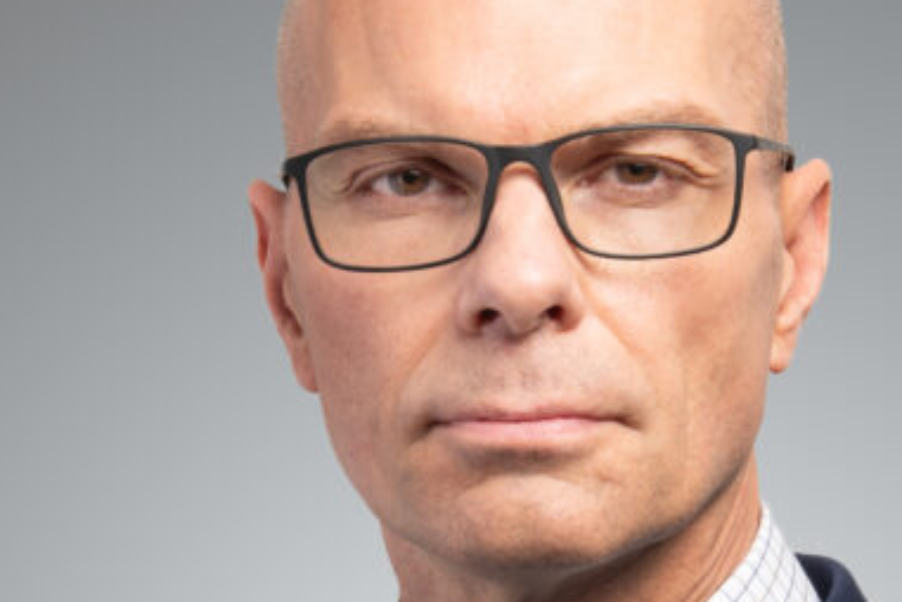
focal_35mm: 129
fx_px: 3232
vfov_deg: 10.6
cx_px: 580
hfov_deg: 15.9
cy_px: 551
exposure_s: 1/200
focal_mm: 48
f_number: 18
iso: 80
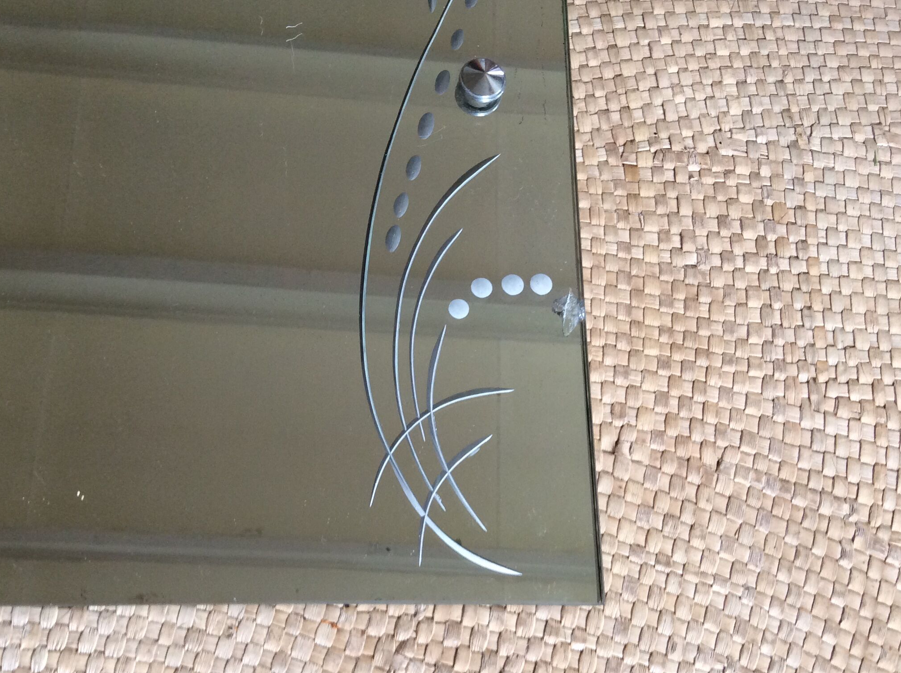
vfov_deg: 35.0
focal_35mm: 41
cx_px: 400
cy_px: 352
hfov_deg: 45.8
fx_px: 1066
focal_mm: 3.3
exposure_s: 1/25
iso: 80
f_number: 2.4
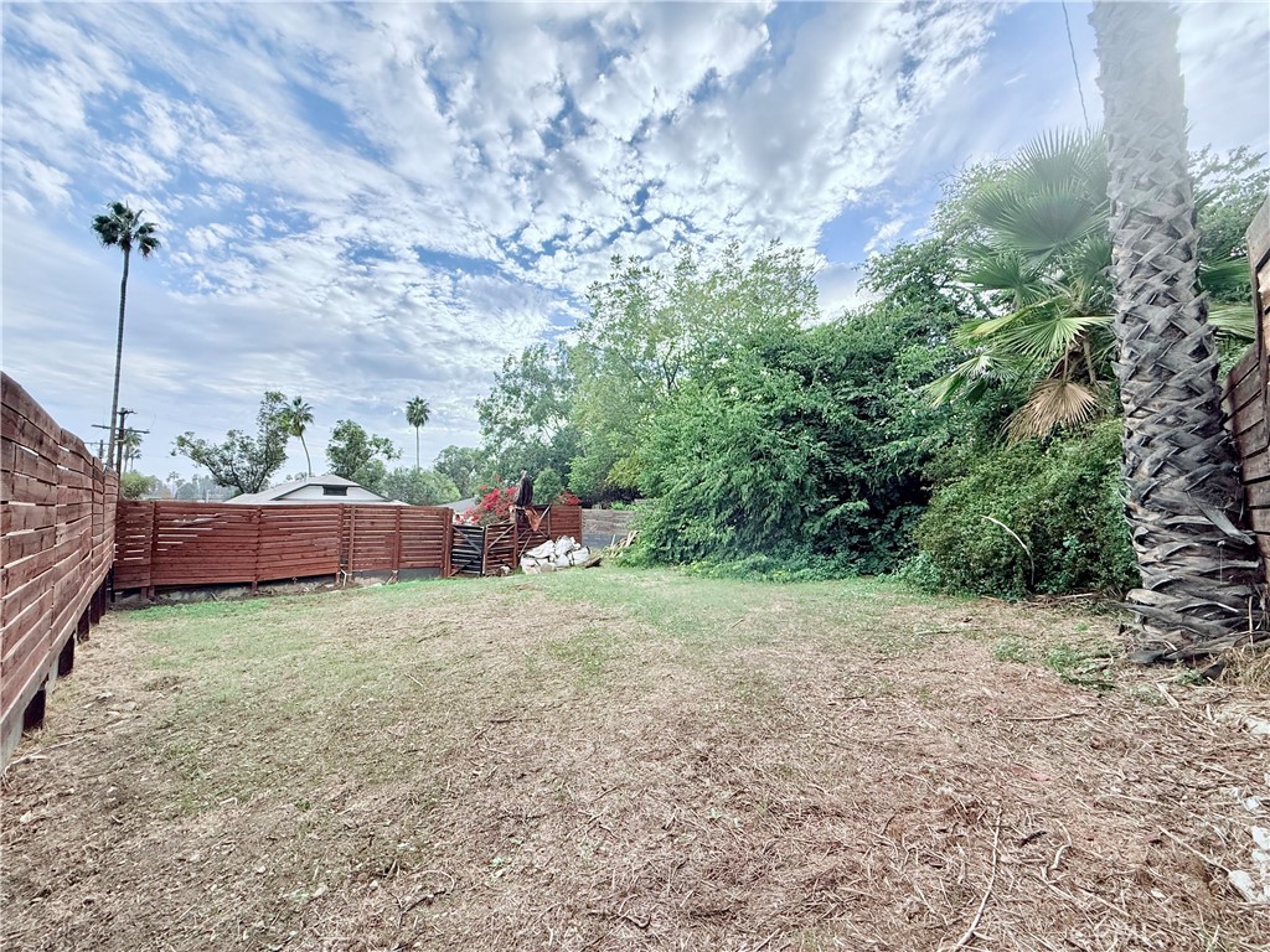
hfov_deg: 102.1
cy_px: 476
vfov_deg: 85.7
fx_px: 514
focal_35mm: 14
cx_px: 635
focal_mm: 2.22
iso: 64
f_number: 2.2
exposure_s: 1/585
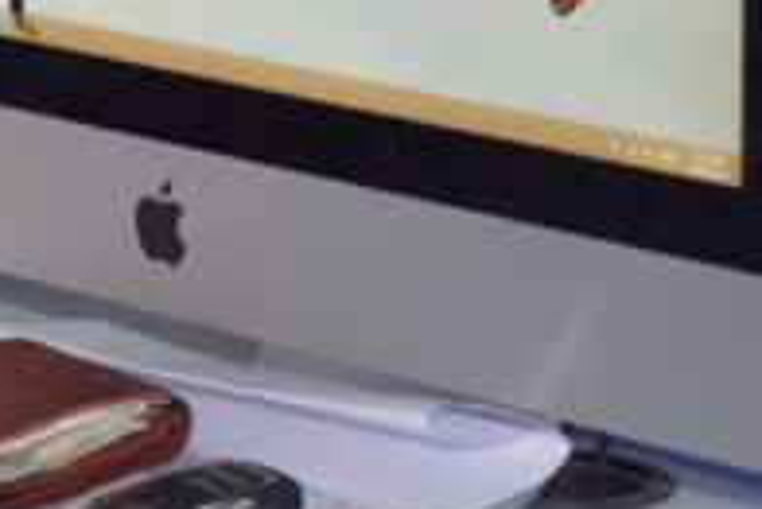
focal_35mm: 228
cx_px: -1011
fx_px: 4821
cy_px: 177
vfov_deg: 6.0
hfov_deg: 8.3
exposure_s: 1/60
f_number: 4.2
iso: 1100
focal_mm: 29
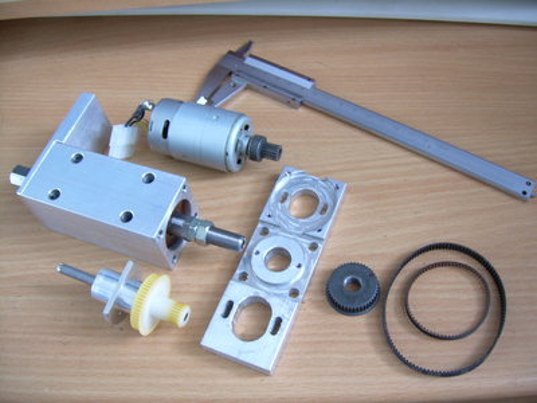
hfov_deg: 49.0
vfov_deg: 37.7
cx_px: 268
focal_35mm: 38
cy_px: 202
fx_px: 589
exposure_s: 1/8
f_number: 2.8
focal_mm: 6.3
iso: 50
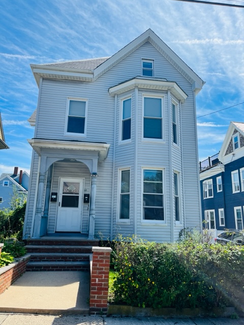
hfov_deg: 53.1
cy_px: 162
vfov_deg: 67.3
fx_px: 244
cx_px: 122
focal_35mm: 26
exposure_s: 1/2632
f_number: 1.6
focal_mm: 5.1
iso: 50
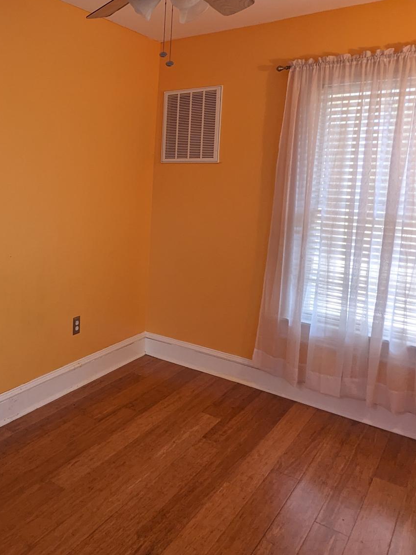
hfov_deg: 43.2
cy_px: 222
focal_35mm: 29
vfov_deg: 61.1
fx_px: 465
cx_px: 27
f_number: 2.2
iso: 72
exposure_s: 1/40
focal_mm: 2.35
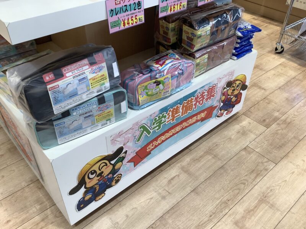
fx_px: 274
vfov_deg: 45.4
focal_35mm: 31
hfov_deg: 58.4
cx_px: 153
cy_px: 114
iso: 64
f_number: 2.4
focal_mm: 3.3
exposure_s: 1/120
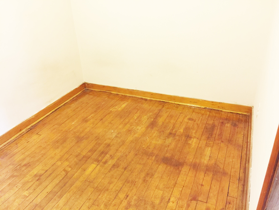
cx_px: 140
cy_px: 105
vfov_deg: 48.2
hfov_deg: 61.7
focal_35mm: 29
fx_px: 234
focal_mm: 4.15
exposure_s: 1/10
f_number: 2.2
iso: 100
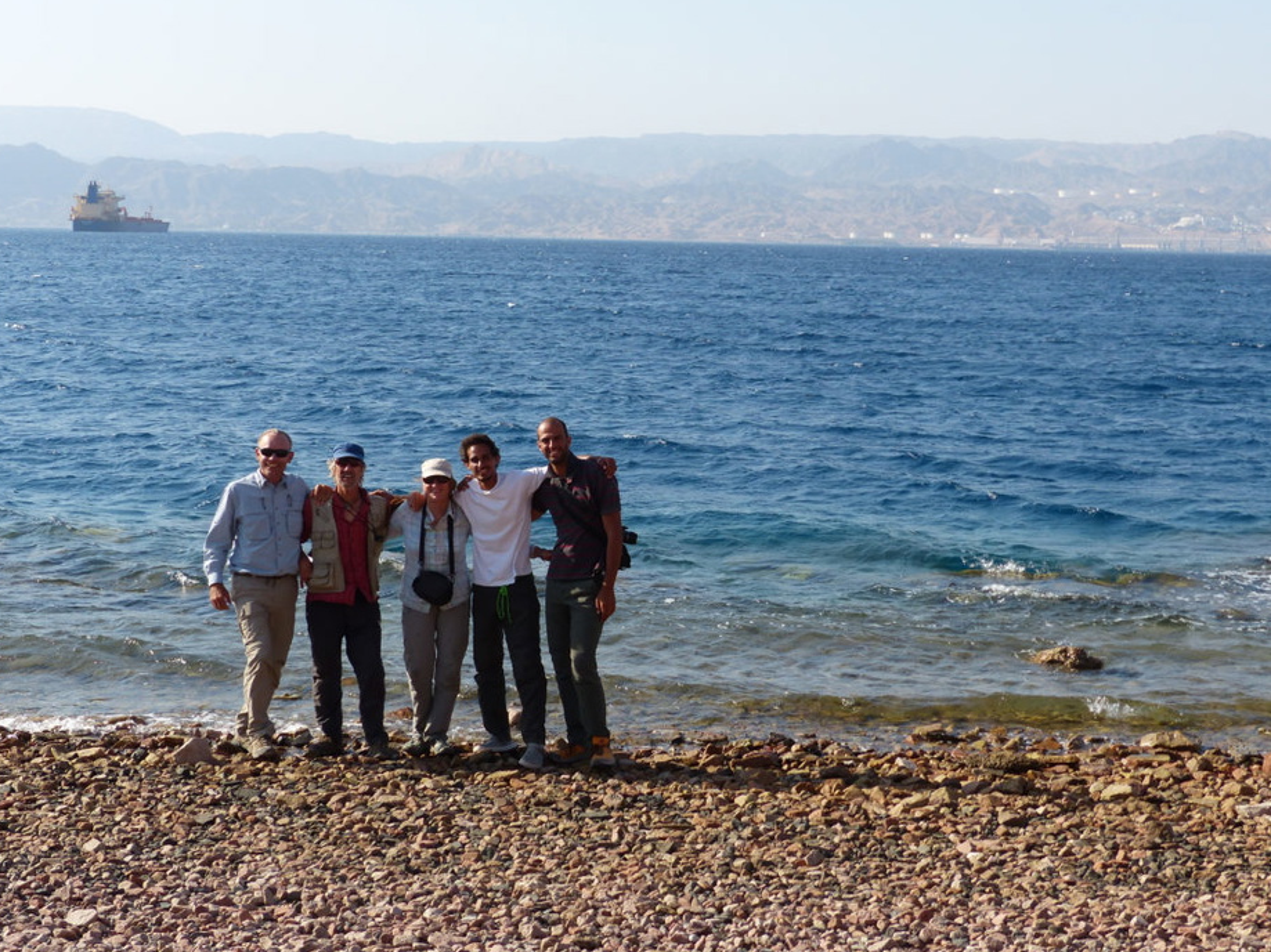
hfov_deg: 30.3
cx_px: 627
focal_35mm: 64
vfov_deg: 22.9
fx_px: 2350
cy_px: 477
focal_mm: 11.4
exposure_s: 1/800
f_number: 4
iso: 100
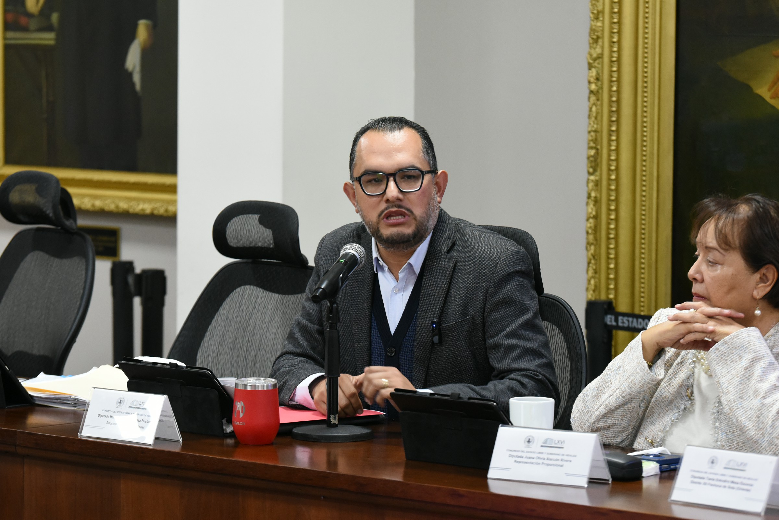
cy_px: 260
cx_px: 390
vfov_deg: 10.2
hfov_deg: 15.2
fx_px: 2922
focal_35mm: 135
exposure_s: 1/60
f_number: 5.6
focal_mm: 135
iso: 4000
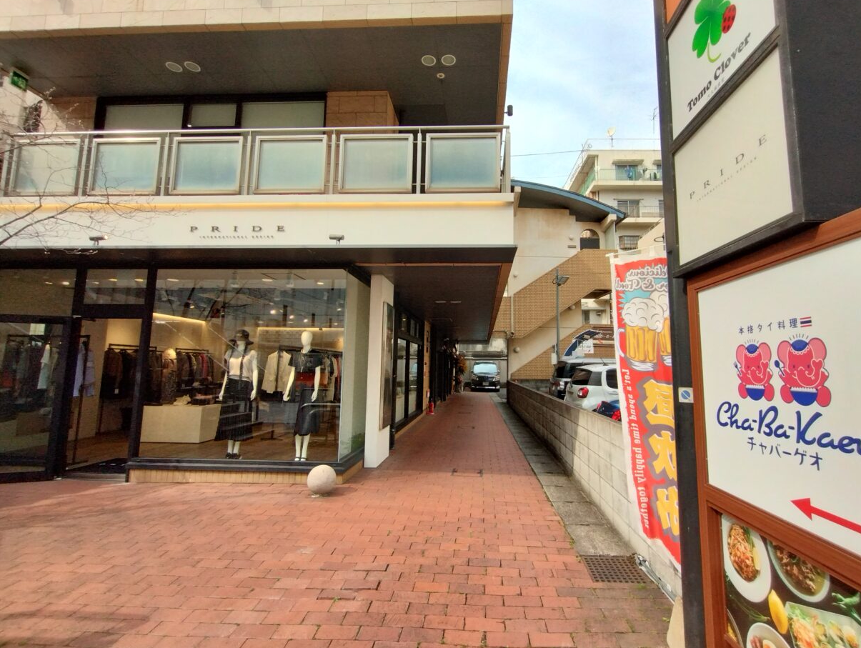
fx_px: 423
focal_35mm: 17
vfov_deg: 74.9
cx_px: 456
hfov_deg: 90.9
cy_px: 322
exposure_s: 1/689
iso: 100
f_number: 2.2
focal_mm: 1.66
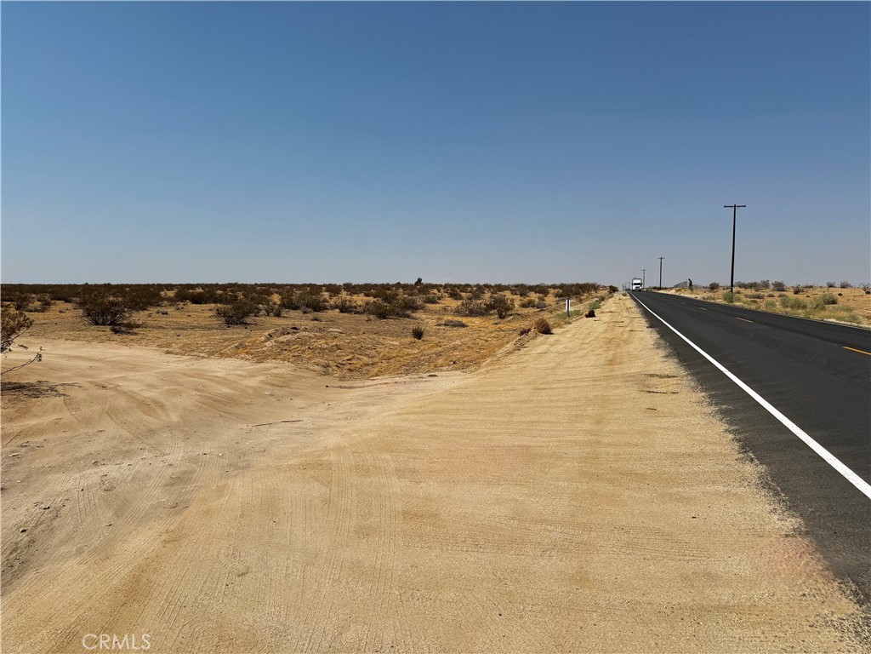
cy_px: 327
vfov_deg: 56.8
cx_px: 436
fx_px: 604
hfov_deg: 71.6
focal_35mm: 24
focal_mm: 6.76
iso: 80
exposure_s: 1/12346
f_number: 1.78
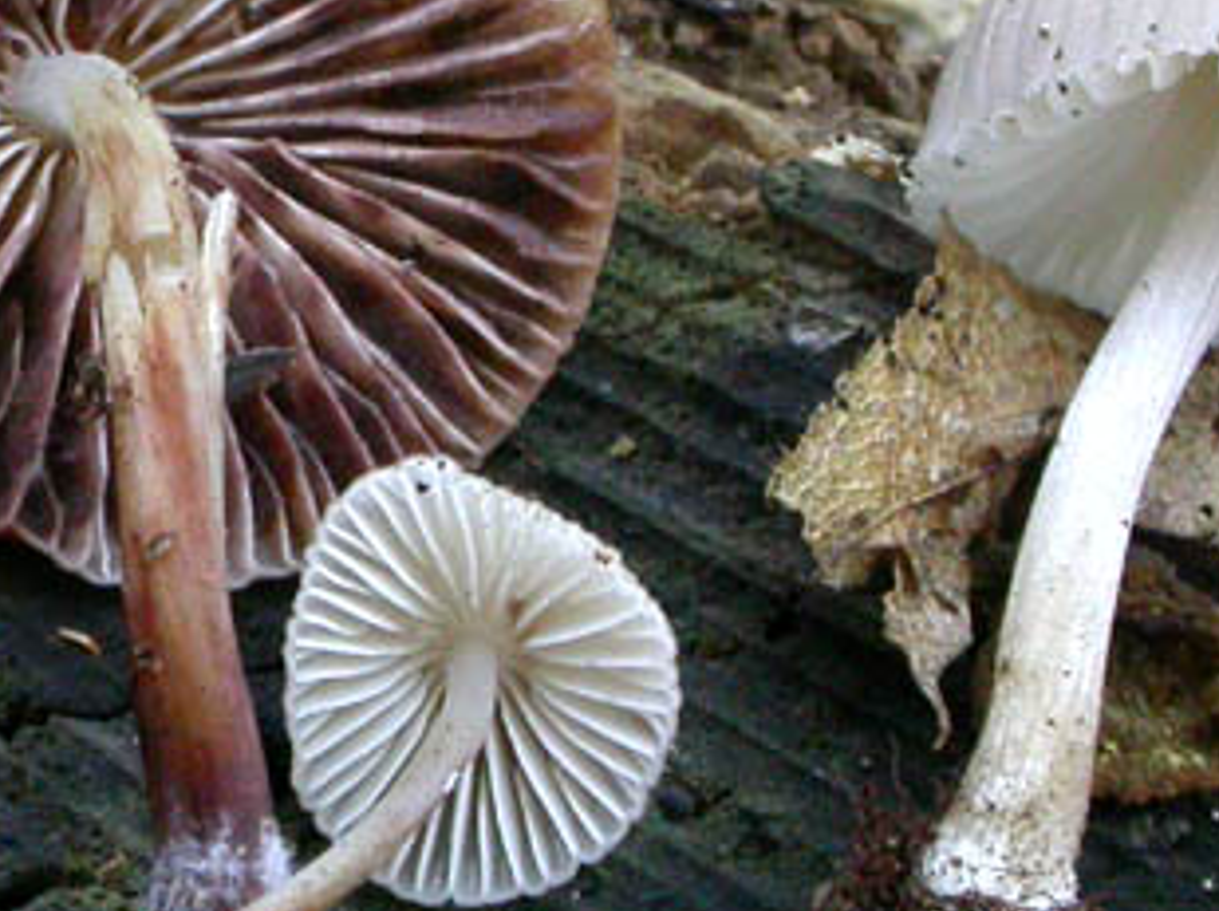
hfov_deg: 5.7
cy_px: 272
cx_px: 16
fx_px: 12311
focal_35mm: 350
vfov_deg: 4.2
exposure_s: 1/2
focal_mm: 26.4
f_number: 10.3
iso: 200
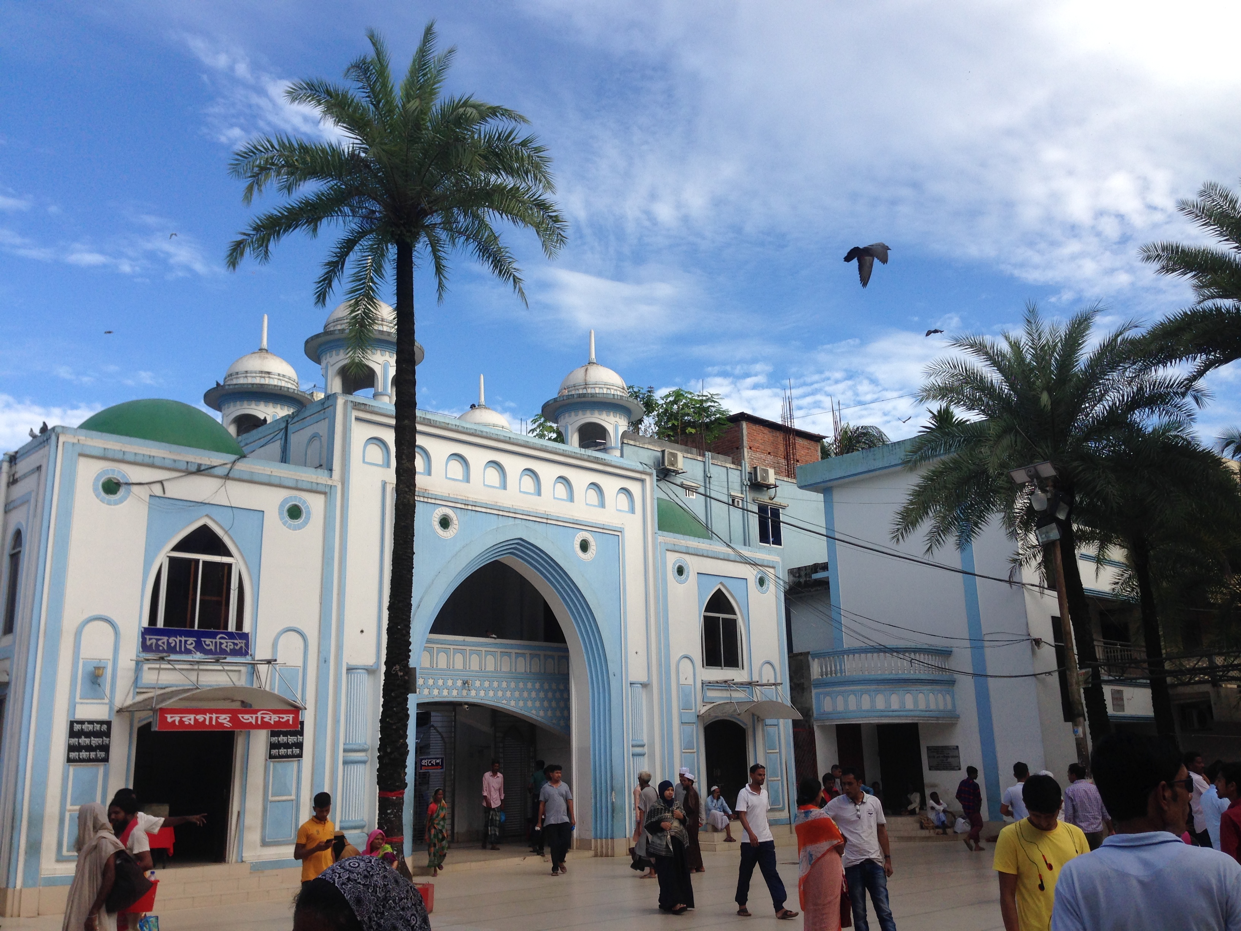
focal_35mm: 33
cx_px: 620
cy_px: 466
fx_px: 1183
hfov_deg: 55.4
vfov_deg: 42.9
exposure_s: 1/985
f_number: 2.4
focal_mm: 4.12
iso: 50
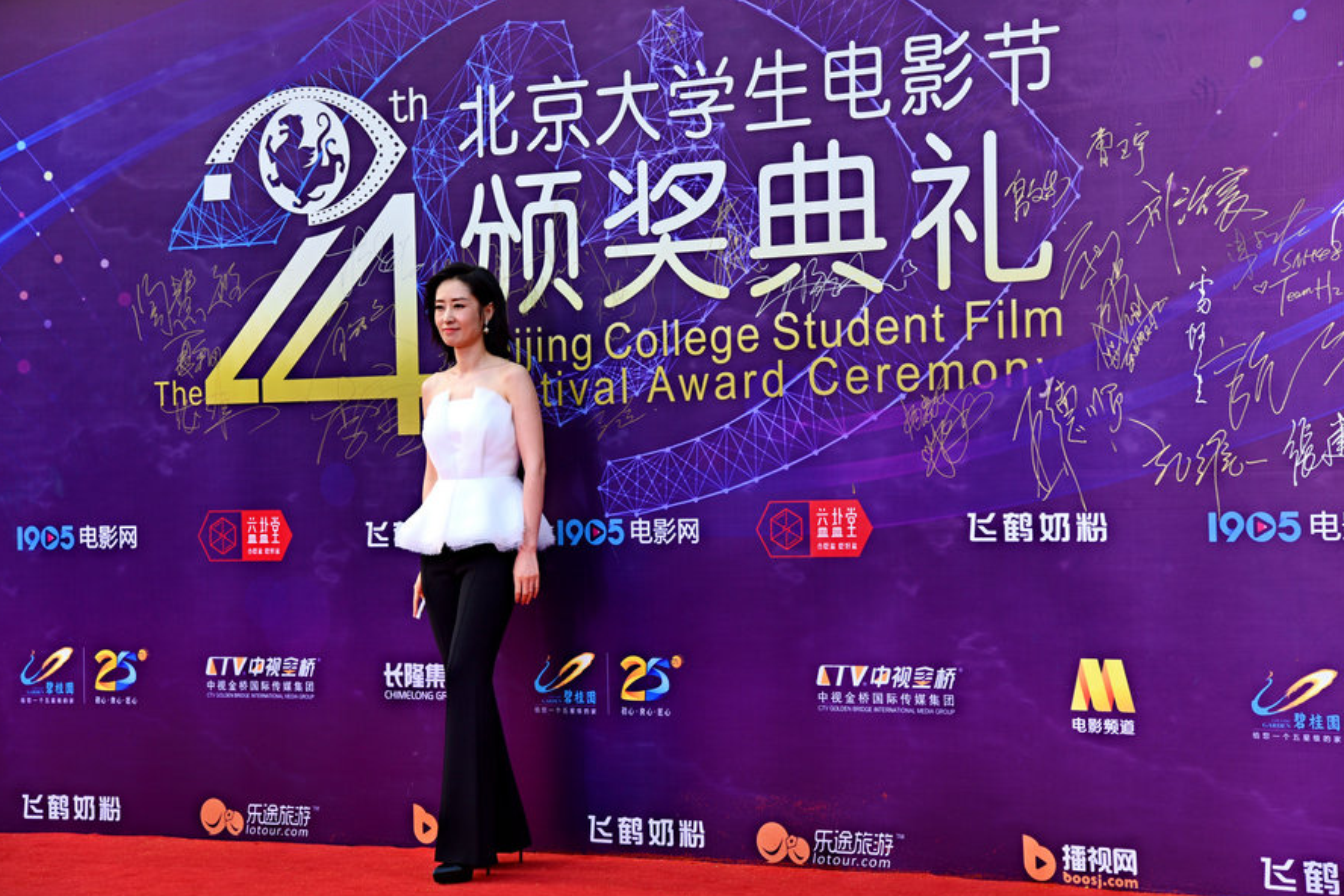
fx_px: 2837
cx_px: 672
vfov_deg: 17.9
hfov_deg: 26.7
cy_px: 450
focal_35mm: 76
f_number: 7.1
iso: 400
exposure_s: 1/200
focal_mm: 75
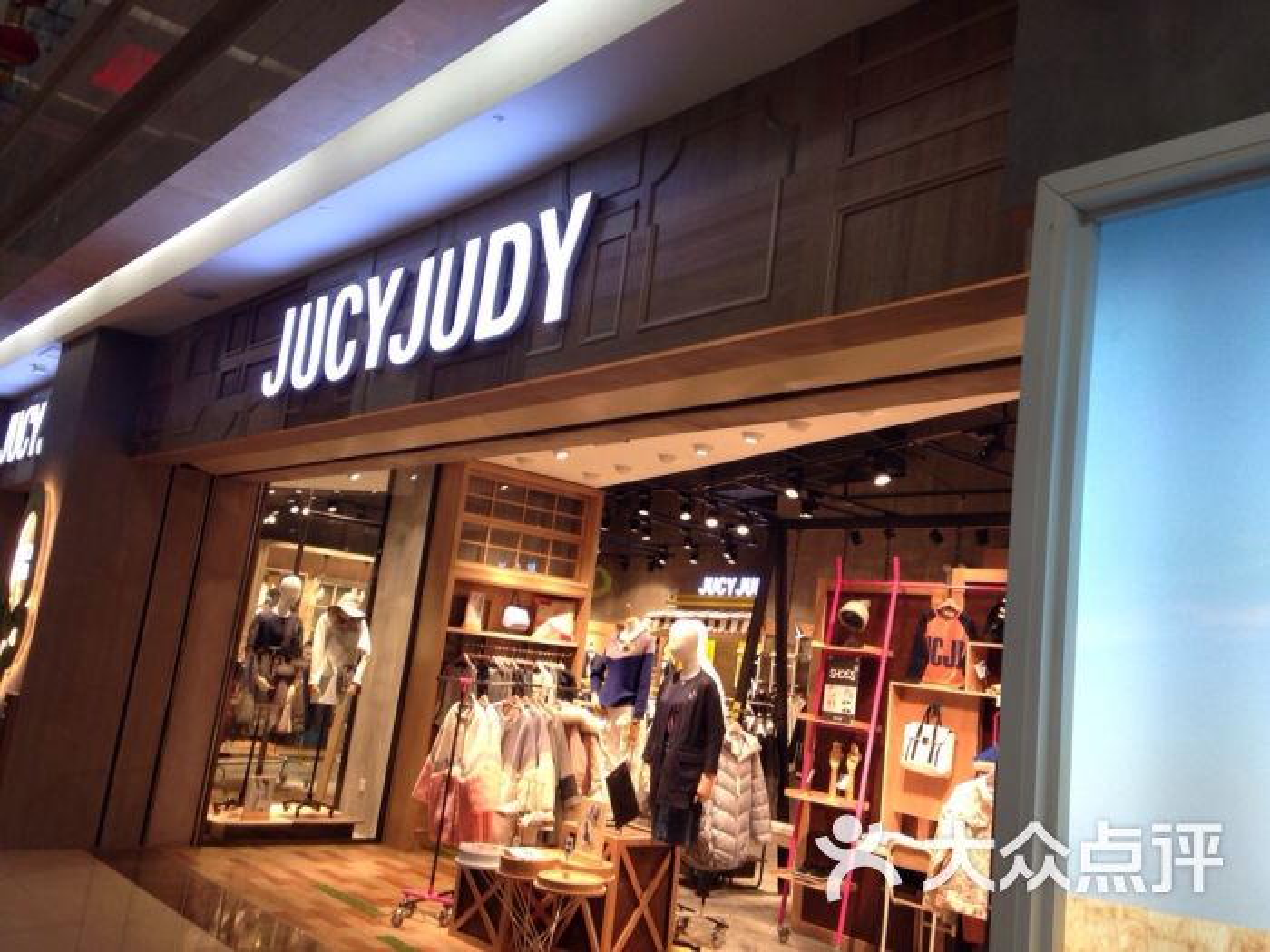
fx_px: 1211
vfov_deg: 42.9
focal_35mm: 33
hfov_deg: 55.4
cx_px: 635
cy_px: 476
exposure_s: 1/40
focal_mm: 4.12
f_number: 2.4
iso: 64
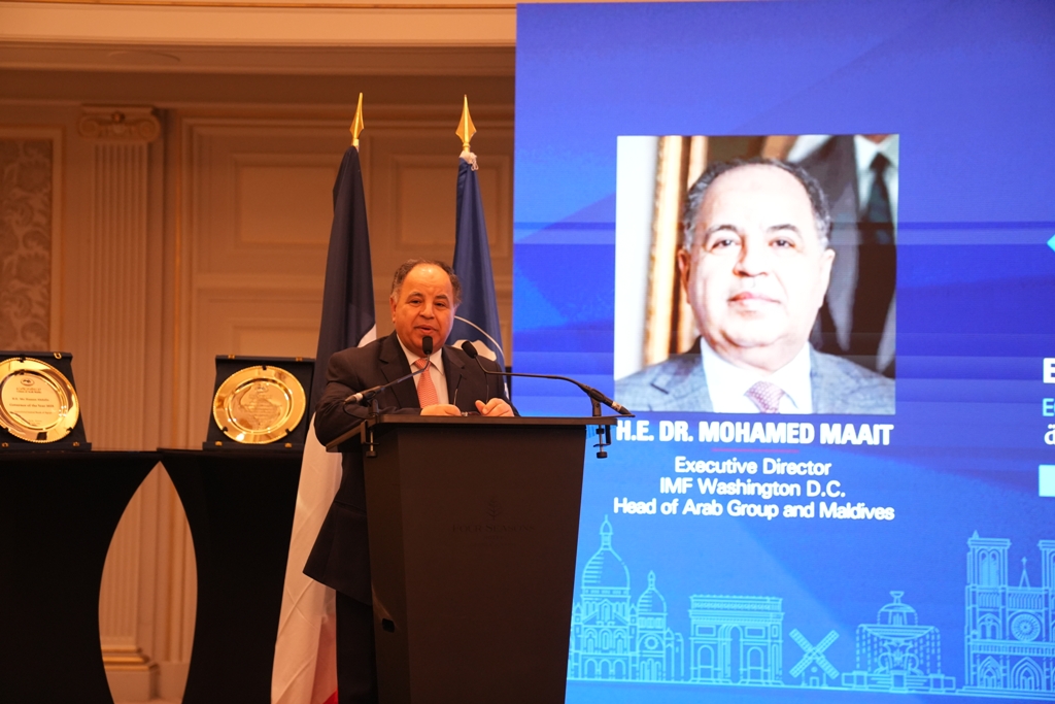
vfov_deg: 19.5
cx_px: 528
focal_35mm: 70
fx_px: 2052
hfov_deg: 28.8
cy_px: 352
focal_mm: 70
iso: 3200
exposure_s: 1/125
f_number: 2.8
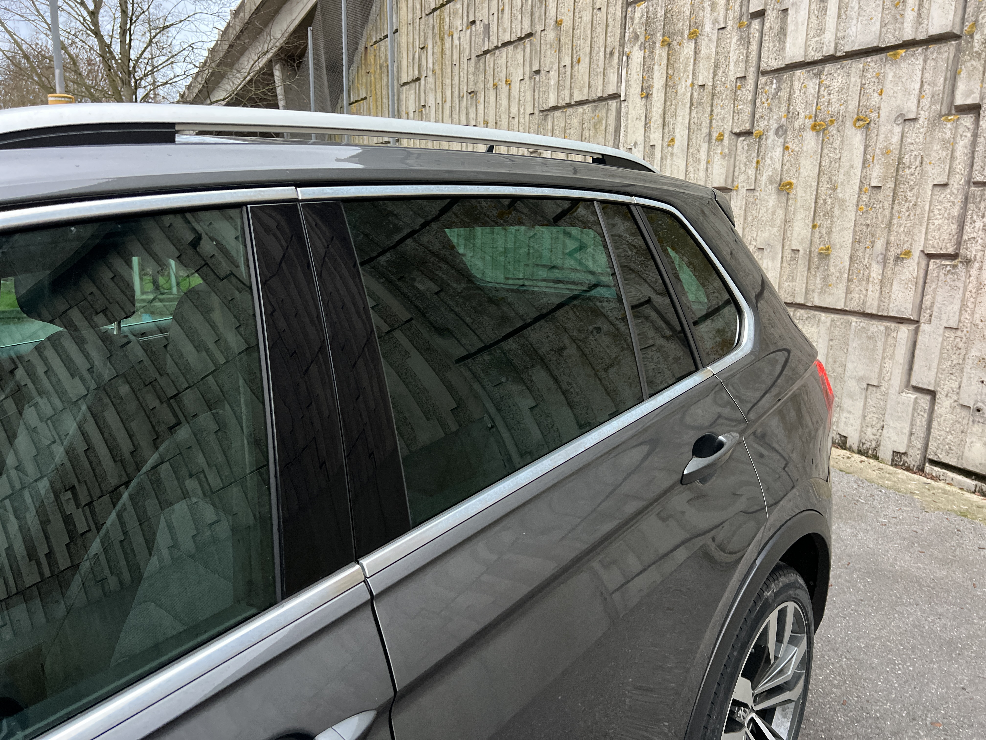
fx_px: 741
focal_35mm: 26
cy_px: 370
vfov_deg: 53.1
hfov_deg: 67.3
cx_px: 493
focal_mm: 5.7
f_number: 1.5
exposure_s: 1/60
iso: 500
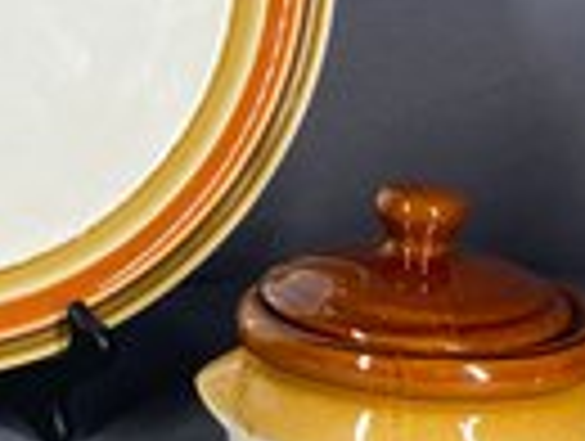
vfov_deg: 11.8
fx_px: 2133
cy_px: 119
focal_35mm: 126
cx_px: -25
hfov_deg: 15.3
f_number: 1.8
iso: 64
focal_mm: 4.25
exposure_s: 1/120
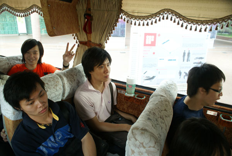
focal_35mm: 27
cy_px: 78
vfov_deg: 48.1
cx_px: 116
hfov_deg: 67.3
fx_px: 174
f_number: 4
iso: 200
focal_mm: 18
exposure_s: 1/30
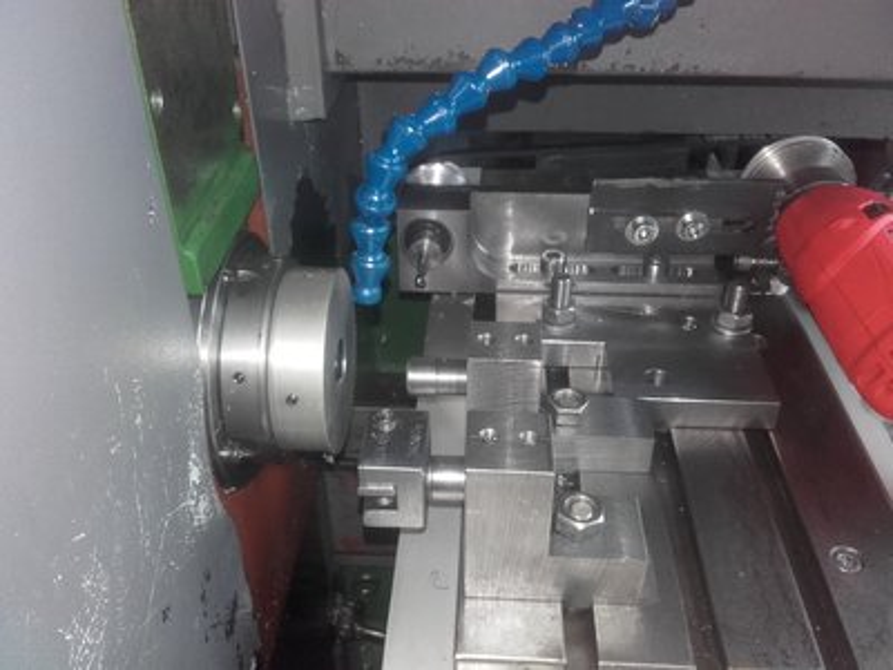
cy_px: 335
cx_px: 446
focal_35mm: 31
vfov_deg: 45.4
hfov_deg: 58.4
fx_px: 800
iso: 140
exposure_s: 1/25
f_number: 2.2
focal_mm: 3.31
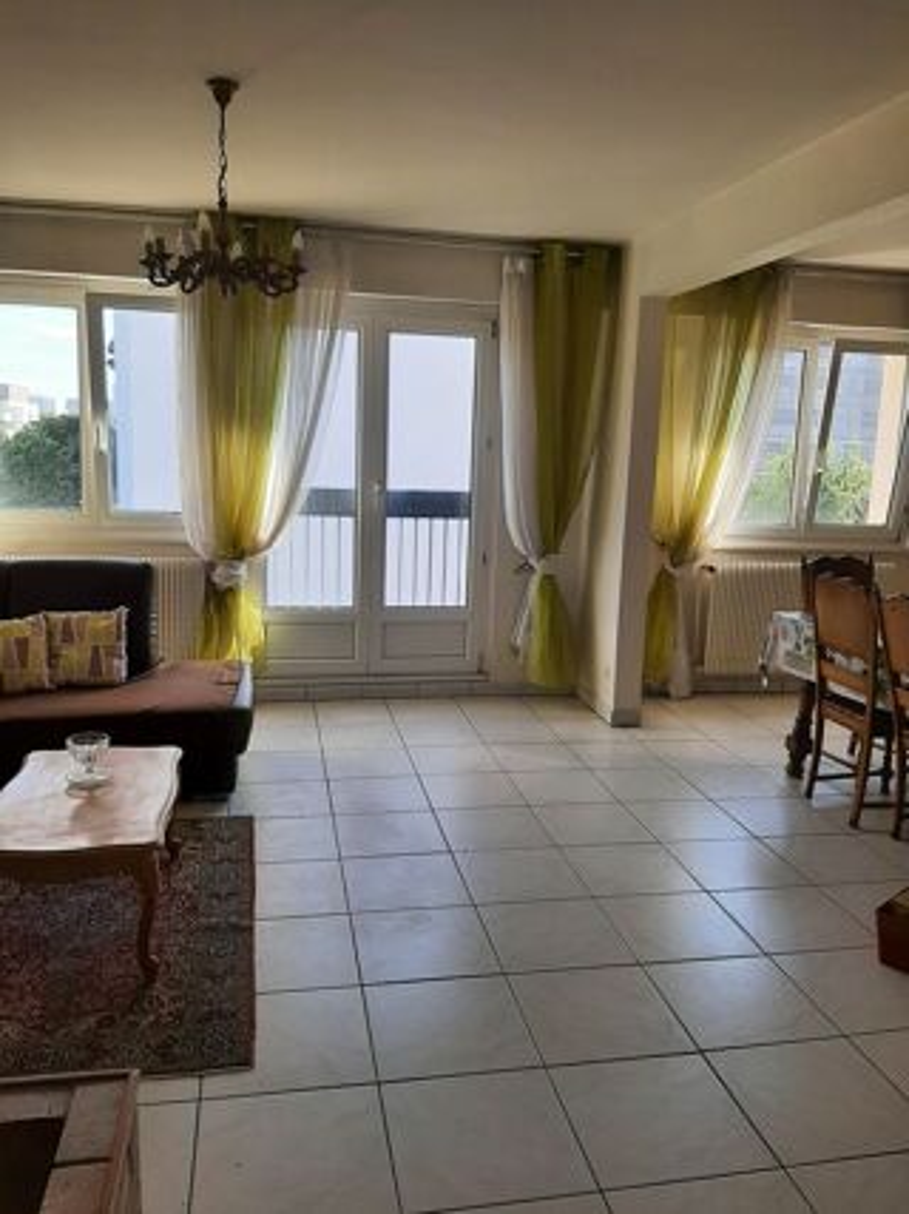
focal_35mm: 26
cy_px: 607
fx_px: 911
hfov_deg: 53.0
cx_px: 454
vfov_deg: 67.3
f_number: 1.7
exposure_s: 1/259
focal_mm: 3.93
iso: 40
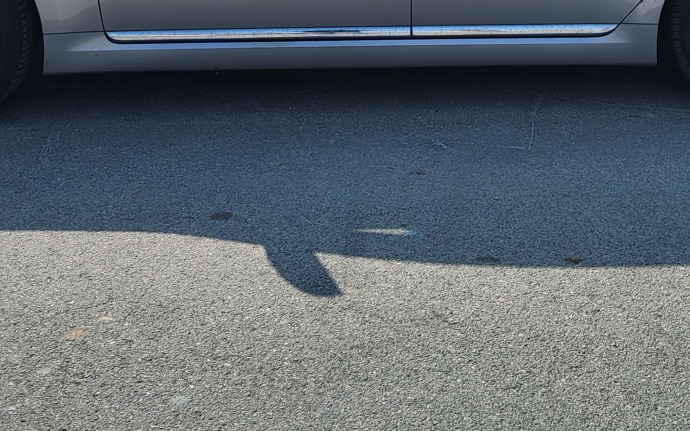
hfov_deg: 35.6
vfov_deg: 21.1
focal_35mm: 57
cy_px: -95
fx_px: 1072
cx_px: 397
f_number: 1.8
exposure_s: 1/1139
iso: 12
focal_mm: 3.98
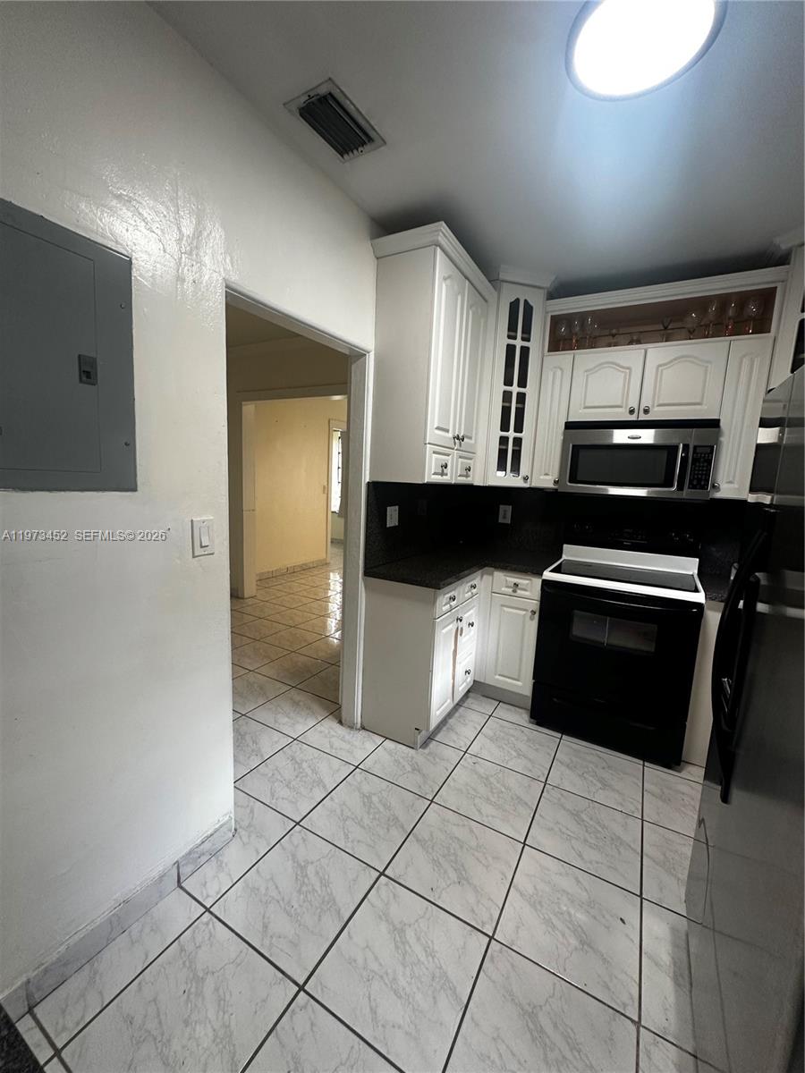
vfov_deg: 102.1
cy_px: 536
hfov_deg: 85.7
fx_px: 434
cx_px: 402
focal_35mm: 14
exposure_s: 1/60
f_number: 2.2
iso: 160
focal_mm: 2.22
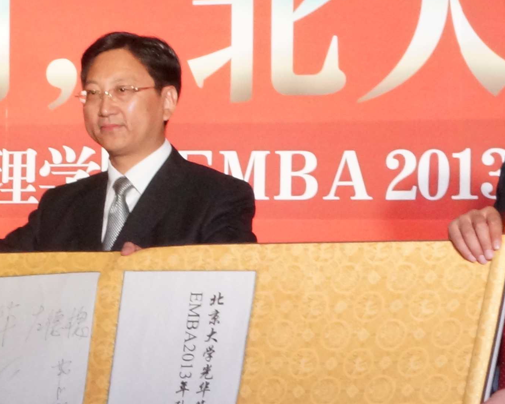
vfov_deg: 7.2
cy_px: 101
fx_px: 3214
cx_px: -399
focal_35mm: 215
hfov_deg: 8.6
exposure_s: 1/60
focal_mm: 35
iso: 3200
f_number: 14
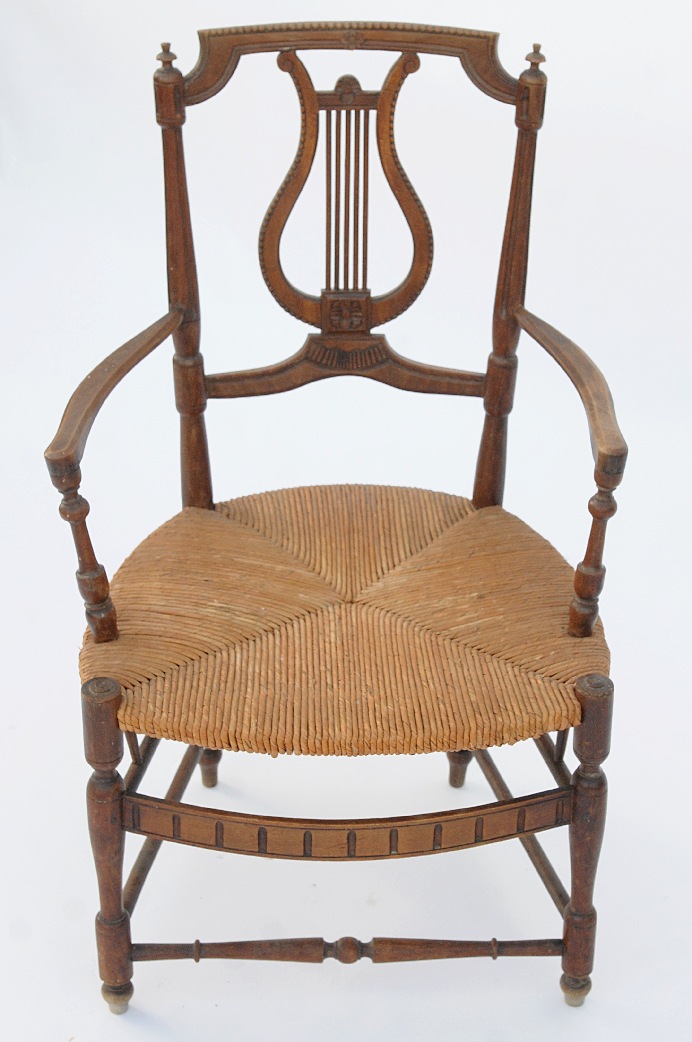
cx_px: 346
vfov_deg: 37.9
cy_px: 521
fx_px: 1518
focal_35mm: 52
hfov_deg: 25.7
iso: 400
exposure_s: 1/125
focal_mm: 35
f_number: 6.3
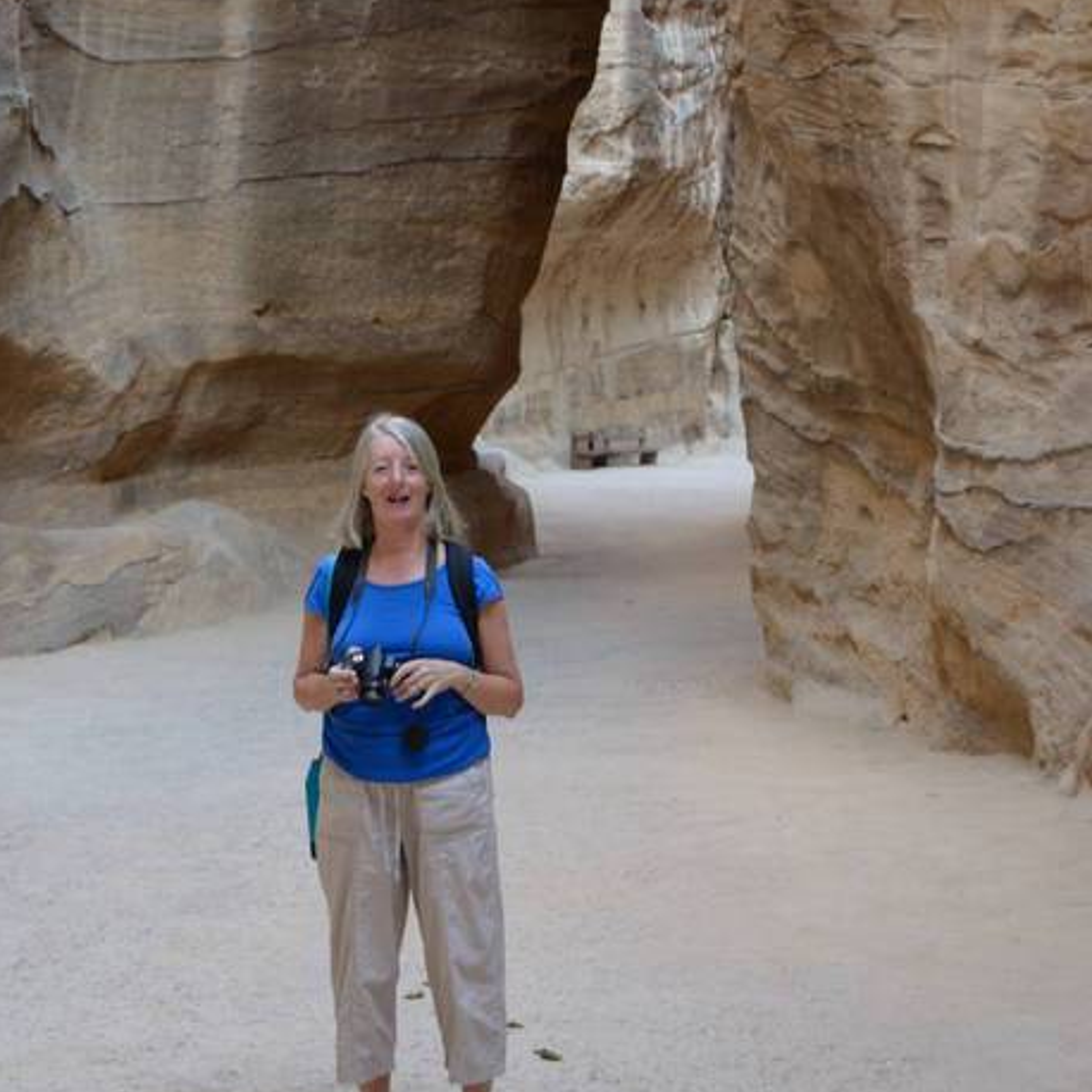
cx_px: 542
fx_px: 2498
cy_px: 427
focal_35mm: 70
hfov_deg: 24.7
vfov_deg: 24.6
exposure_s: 1/30
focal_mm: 36
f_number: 4.2
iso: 180
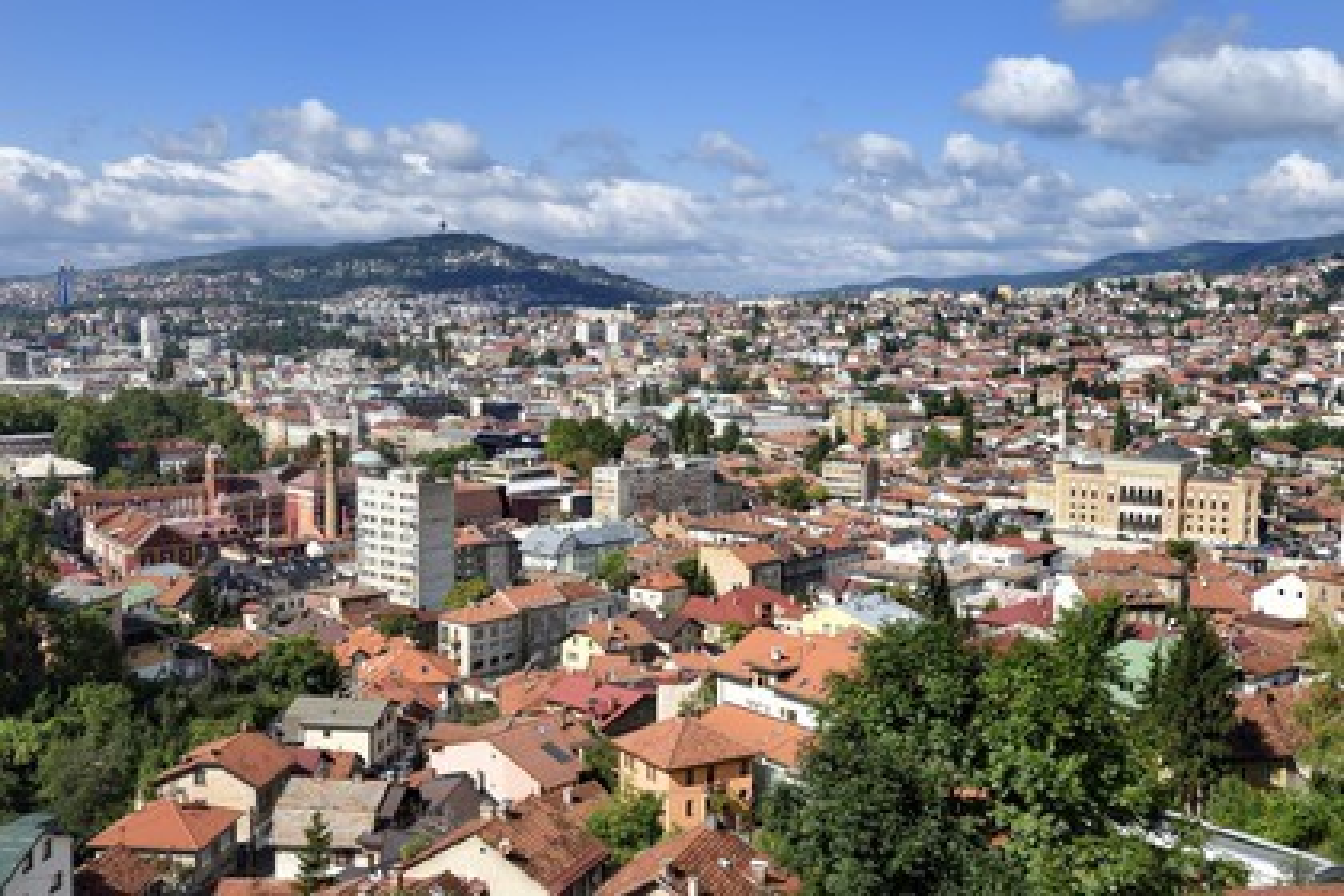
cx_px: 672
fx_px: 1493
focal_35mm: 40
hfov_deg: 48.5
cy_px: 448
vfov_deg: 33.4
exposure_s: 1/250
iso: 200
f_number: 13
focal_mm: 40
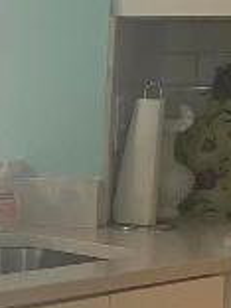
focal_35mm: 128
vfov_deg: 15.2
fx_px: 1139
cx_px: -97
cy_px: 298
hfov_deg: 11.2
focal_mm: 4.2
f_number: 1.6
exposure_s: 1/60
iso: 100
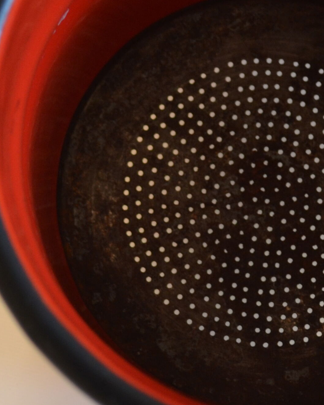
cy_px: 60
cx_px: 49
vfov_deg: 10.3
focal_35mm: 187
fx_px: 2241
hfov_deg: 8.2
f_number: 5
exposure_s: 1/80
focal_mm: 38
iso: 400
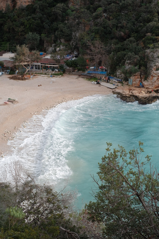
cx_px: 80
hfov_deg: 25.5
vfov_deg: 37.5
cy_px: 120
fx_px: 351
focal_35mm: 53
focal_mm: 35
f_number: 4
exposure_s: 1/600
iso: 160
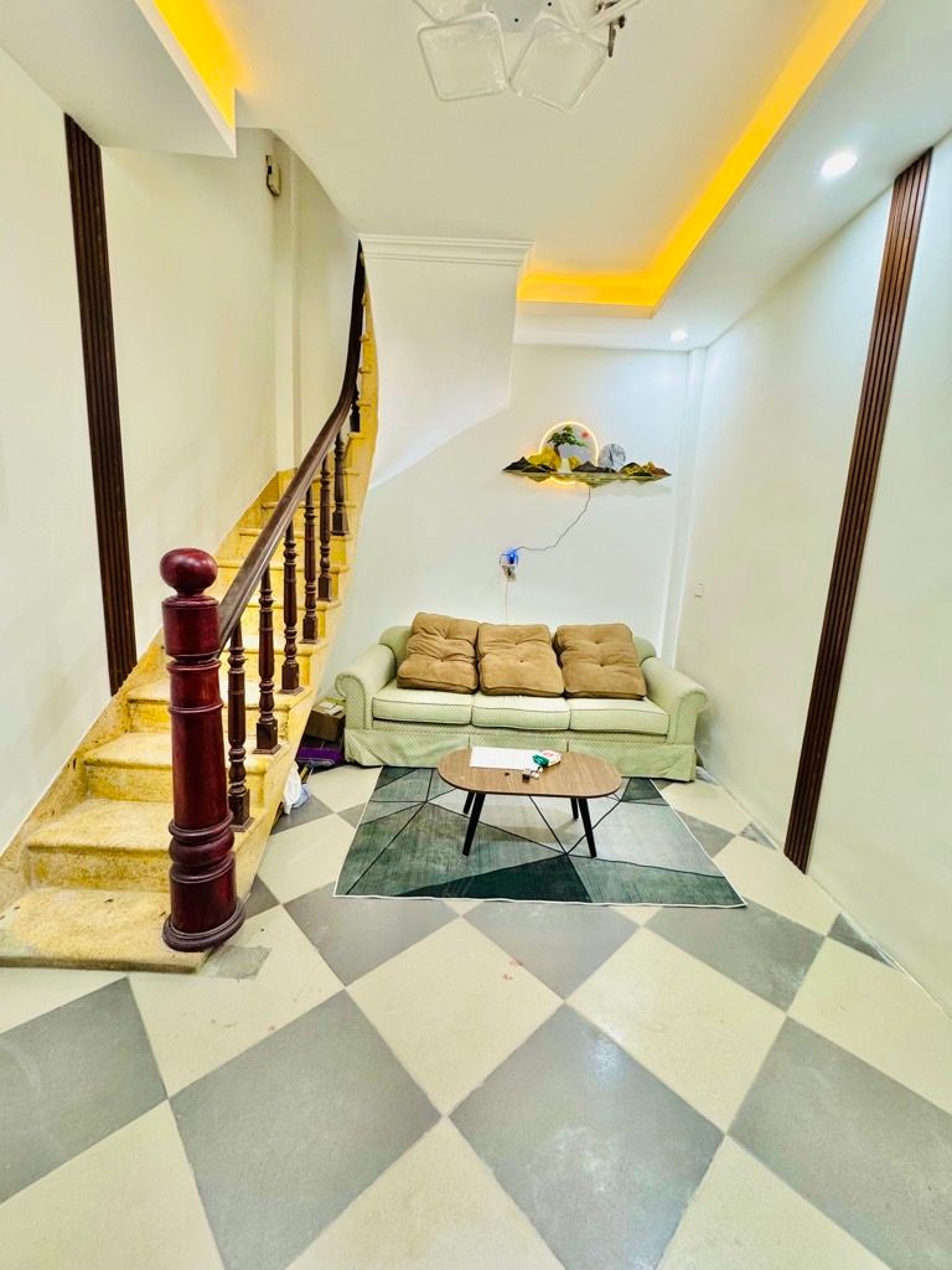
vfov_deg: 102.1
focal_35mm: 14
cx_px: 476
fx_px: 513
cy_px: 635
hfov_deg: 85.7
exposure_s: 1/100
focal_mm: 2.22
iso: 200
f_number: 2.2
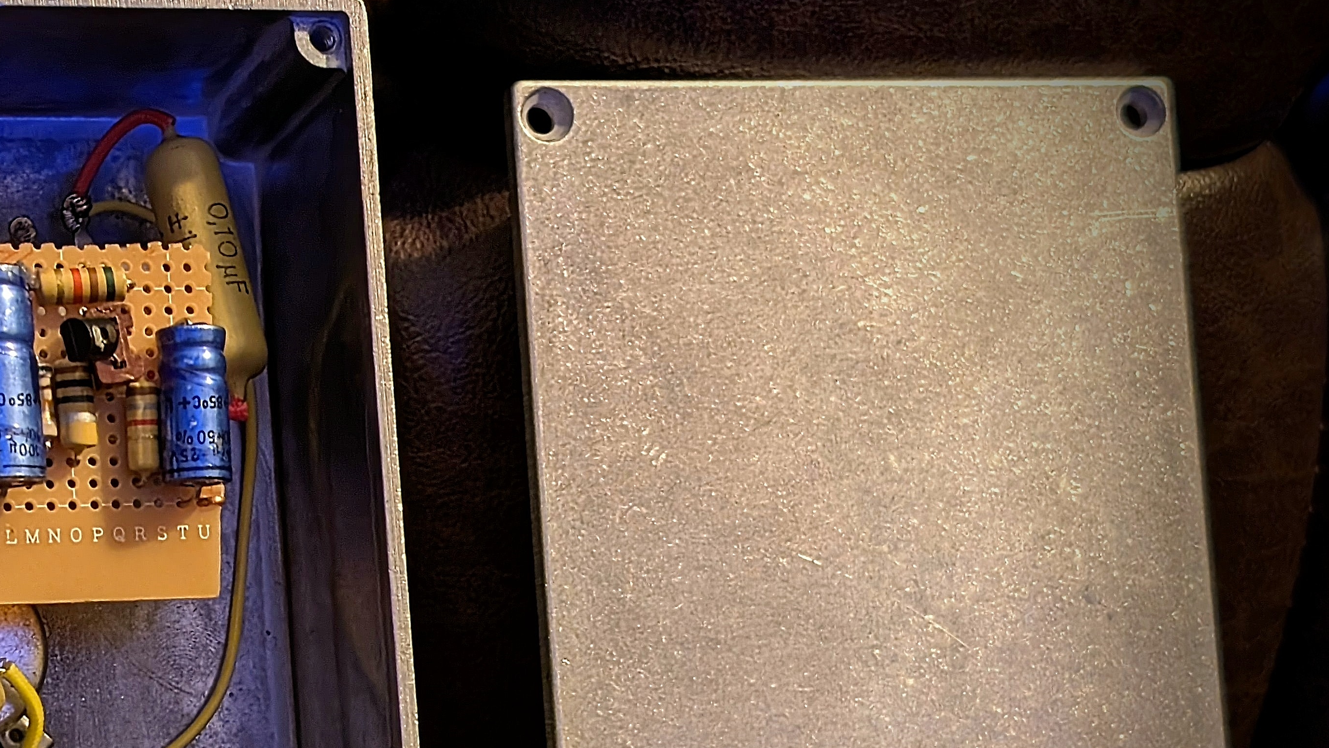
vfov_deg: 15.0
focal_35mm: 80
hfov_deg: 26.2
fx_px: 2819
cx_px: 360
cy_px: 651
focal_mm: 6.9
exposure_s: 1/16.7
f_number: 1.68
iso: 295
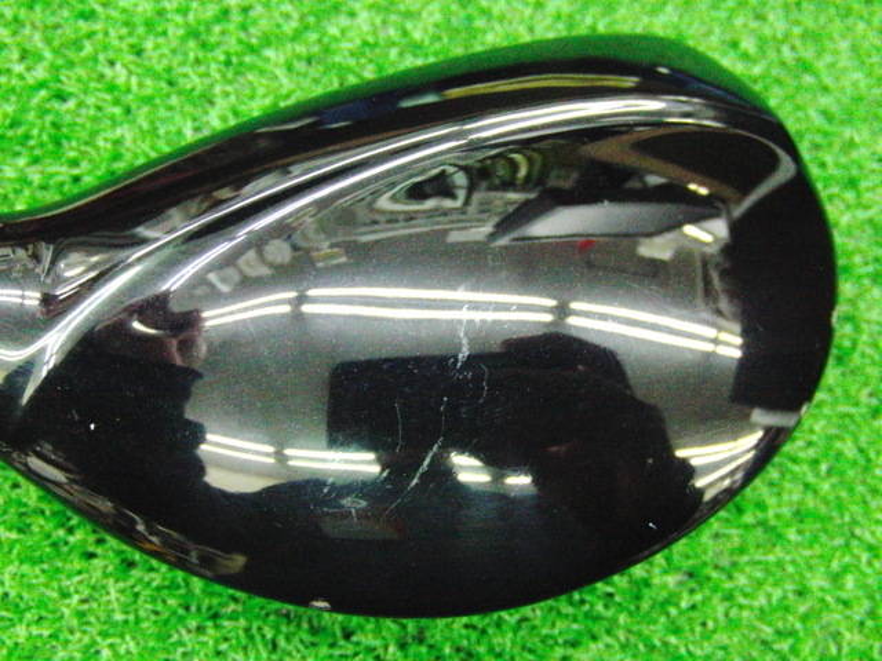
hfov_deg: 50.1
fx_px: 943
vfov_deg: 38.7
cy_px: 330
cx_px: 441
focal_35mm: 37
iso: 3200
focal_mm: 6.42
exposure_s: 1/80
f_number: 3.6
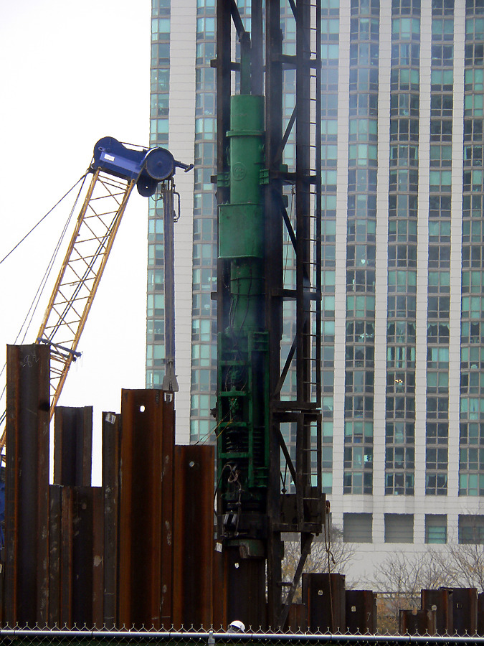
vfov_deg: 7.3
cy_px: 323
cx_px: 242
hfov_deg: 5.5
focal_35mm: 271
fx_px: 5052
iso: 80
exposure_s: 1/100
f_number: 4
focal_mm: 45.1
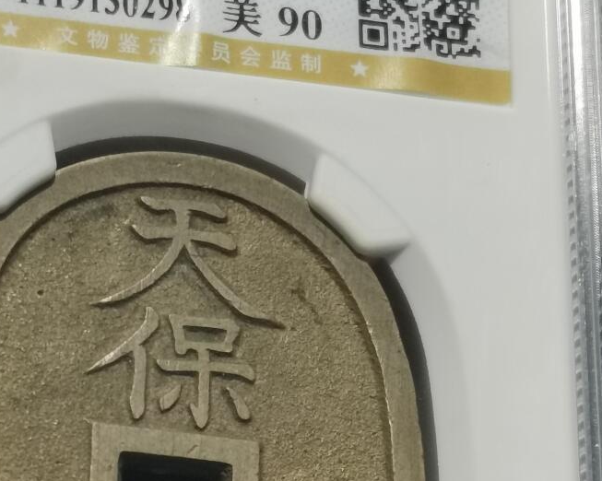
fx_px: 2636
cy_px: 363
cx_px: 137
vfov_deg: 10.4
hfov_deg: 13.0
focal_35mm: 148
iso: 125
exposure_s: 1/120
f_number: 1.8
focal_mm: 5.58
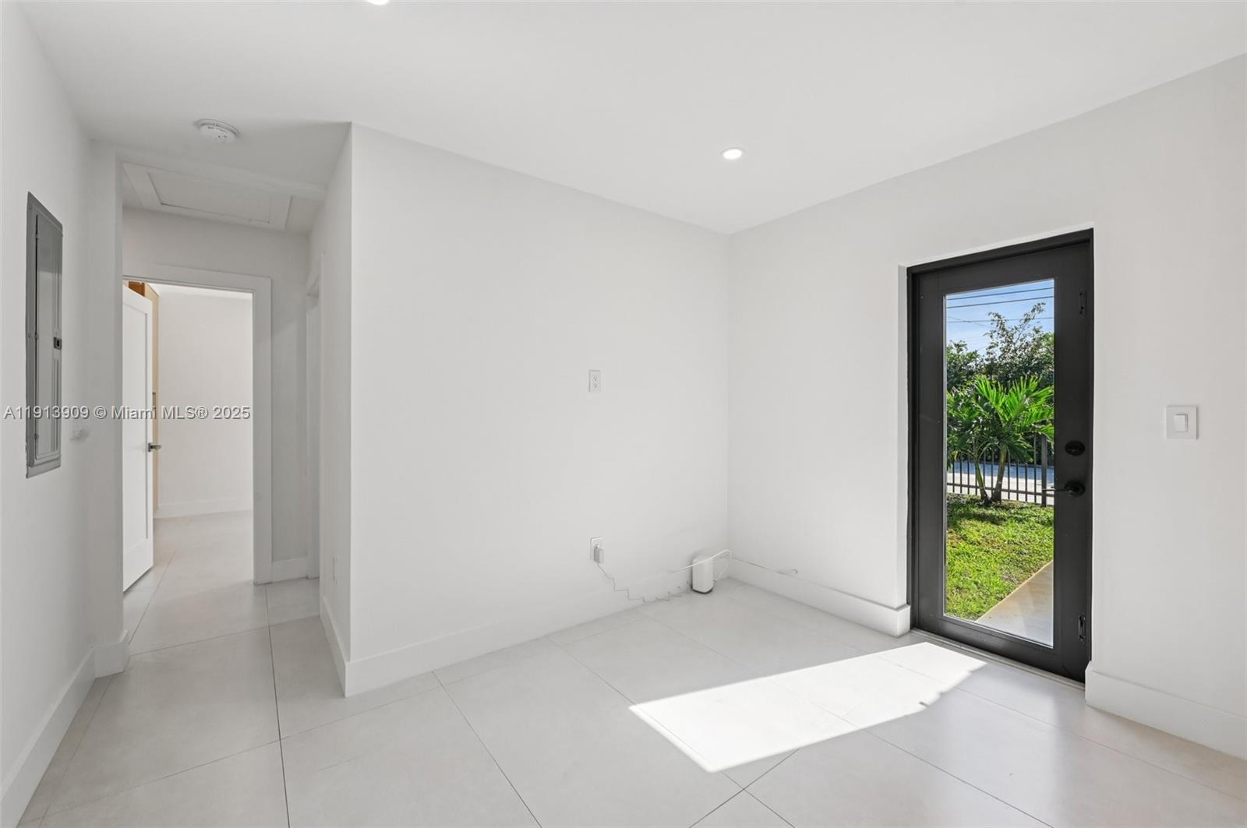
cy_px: 414
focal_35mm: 14
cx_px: 624
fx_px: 484
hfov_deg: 104.3
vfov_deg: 81.1
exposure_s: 1/60
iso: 100
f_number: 8
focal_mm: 14
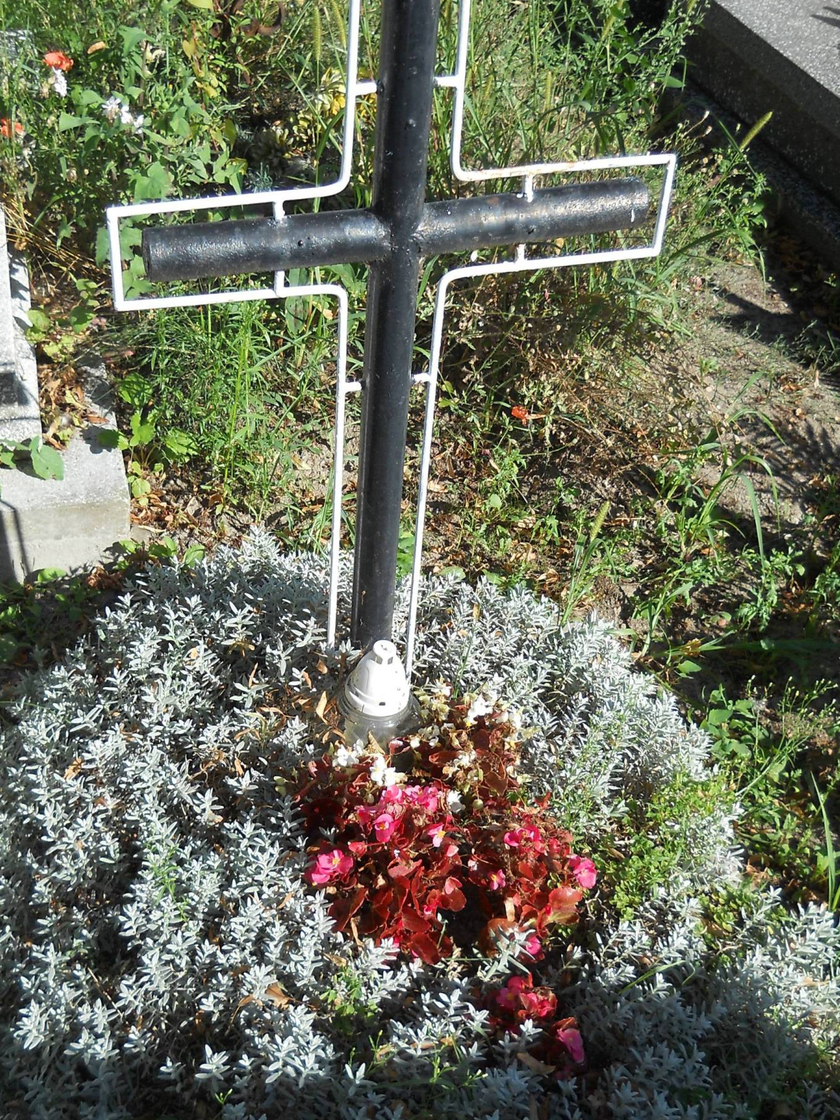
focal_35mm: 44
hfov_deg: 32.9
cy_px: 565
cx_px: 411
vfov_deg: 42.9
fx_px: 1423
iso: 80
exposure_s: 1/200
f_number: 5.5
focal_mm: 6.72
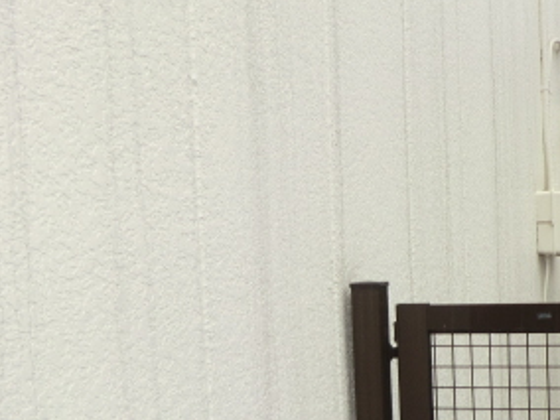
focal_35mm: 54
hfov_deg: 33.9
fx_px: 874
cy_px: 341
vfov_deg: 26.5
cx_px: 489
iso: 80
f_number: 3.2
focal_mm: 4.3
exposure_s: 1/60
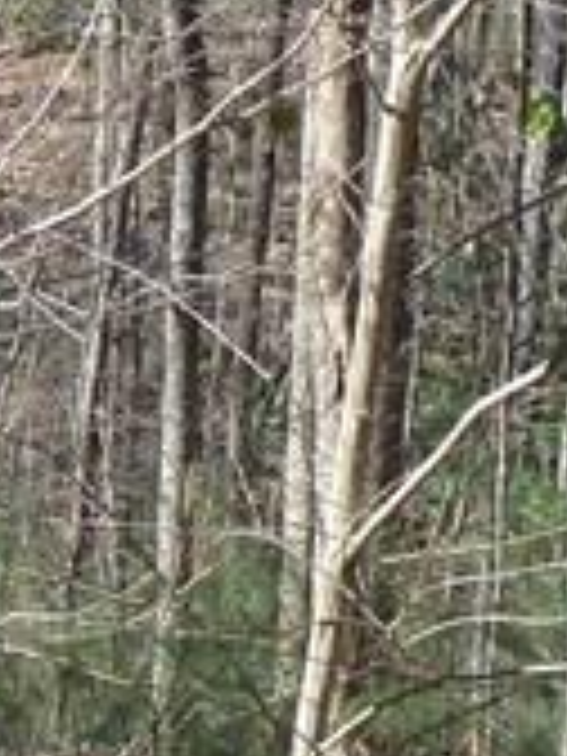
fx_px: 5591
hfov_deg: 5.8
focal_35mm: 256
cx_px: -135
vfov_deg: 7.6
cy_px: 1022
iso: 160
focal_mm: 6.9
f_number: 4
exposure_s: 1/250
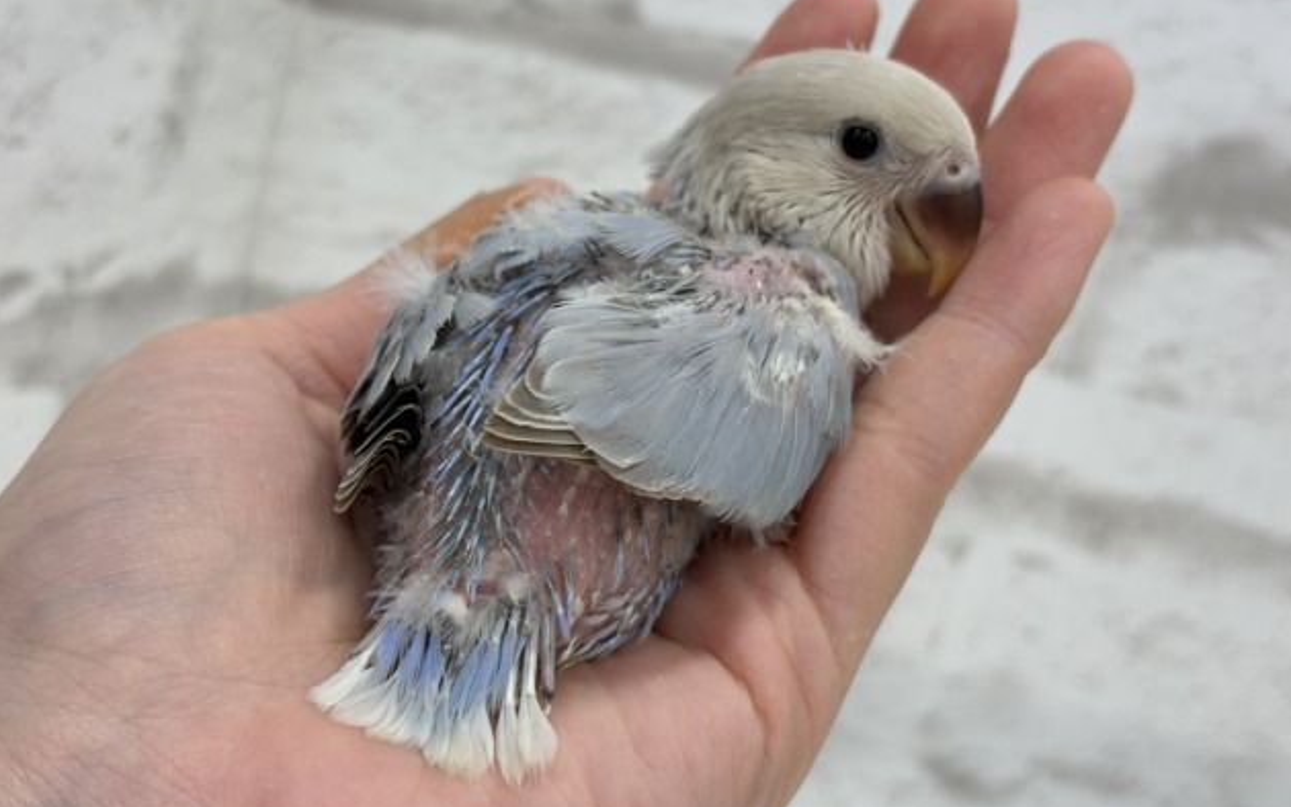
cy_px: 342
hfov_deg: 36.3
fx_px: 1971
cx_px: 650
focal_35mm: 56
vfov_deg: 23.1
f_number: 1.6
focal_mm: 5.96
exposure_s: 1/50
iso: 40
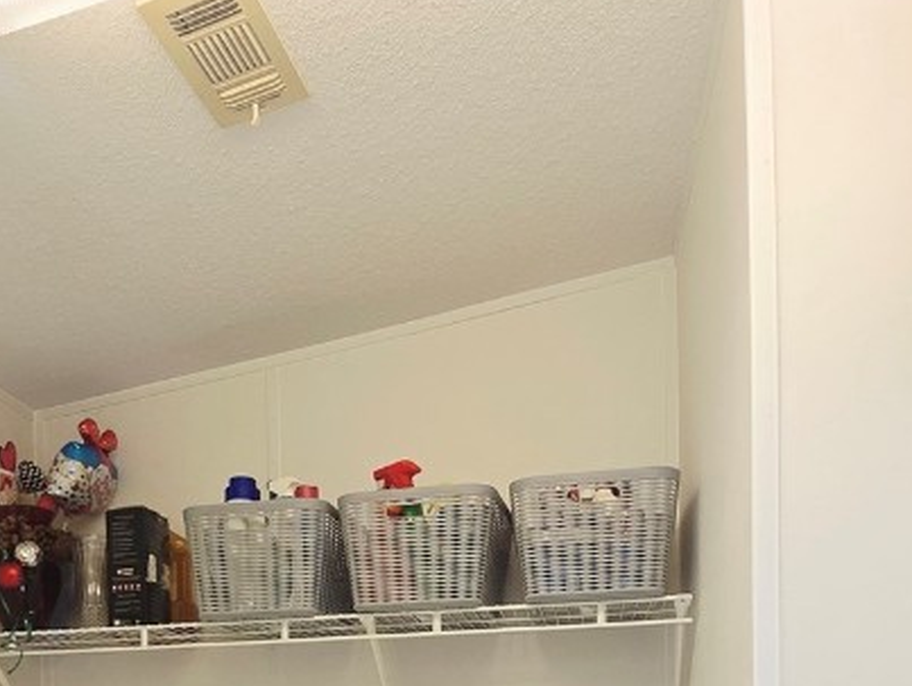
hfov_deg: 55.0
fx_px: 870
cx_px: 380
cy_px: 801
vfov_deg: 35.1
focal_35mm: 33
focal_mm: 2.2
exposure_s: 1/120
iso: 80
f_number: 2.2
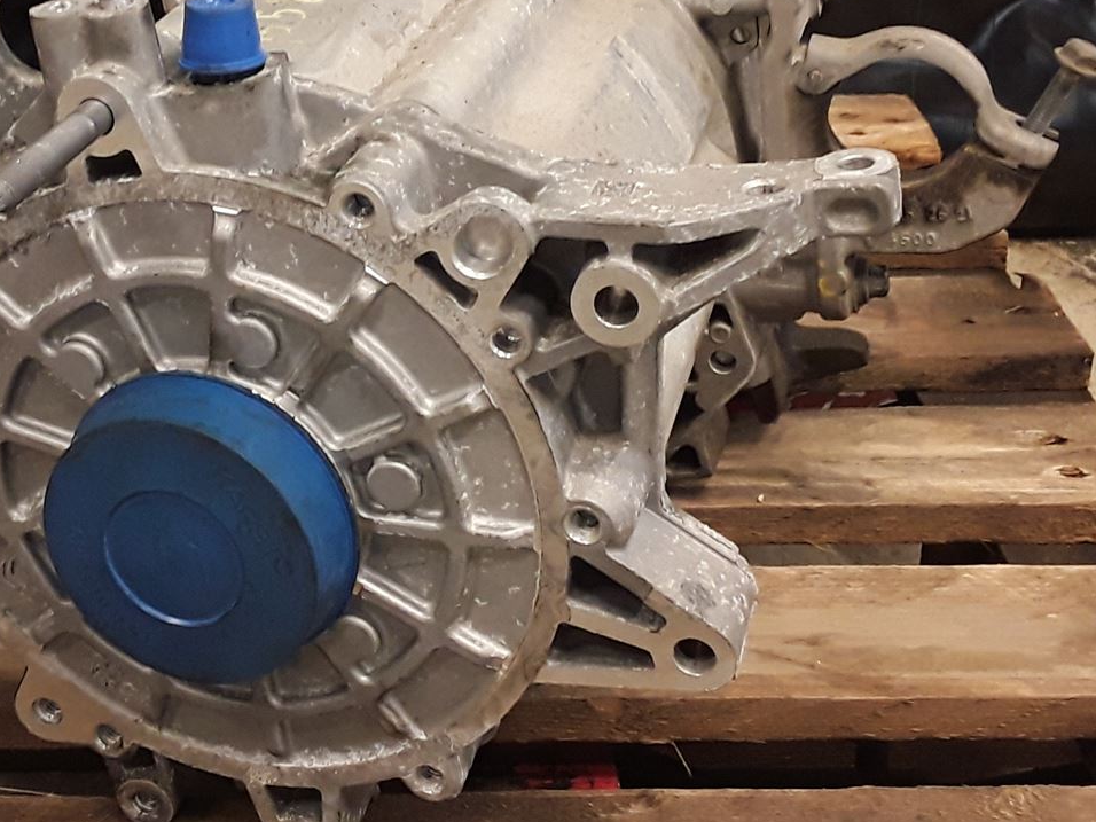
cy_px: 242
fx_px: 1900
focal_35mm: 60
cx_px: 308
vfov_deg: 24.2
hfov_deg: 31.7
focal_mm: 2.91
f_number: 1.9
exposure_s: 1/50
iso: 125
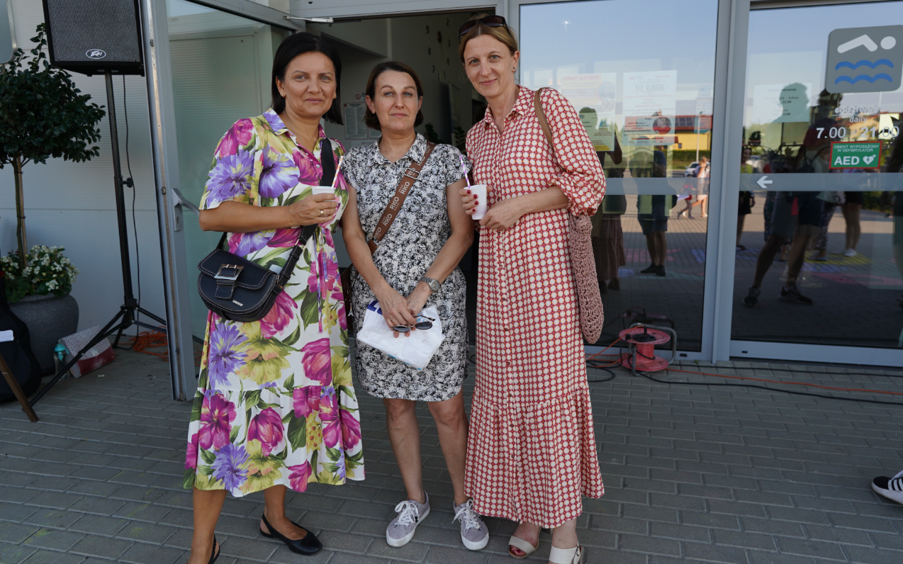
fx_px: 640
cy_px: 275
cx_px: 457
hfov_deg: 70.4
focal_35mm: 26
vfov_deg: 47.6
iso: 200
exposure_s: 1/250
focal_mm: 25
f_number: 5
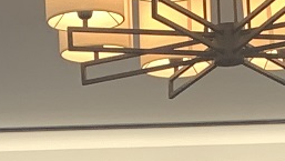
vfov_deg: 4.9
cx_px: 143
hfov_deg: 9.7
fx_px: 1679
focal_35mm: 222
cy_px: 686
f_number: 1.8
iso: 64
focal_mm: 4.25
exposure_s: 1/50
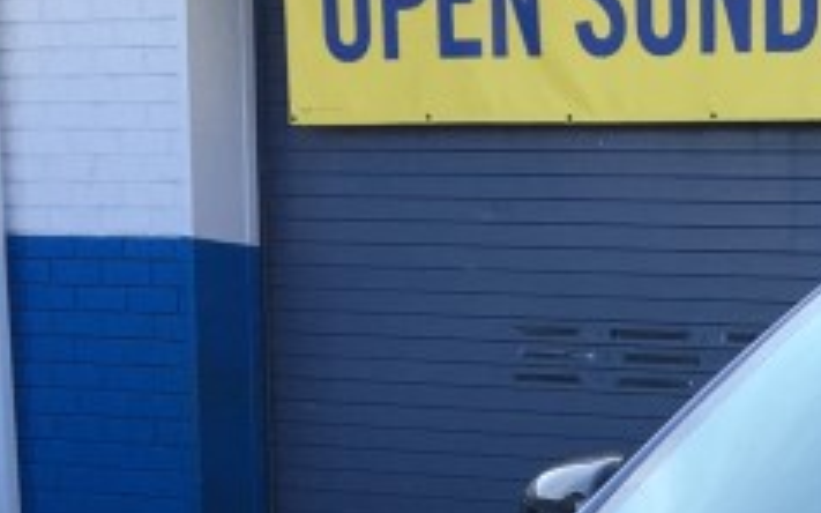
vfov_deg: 9.1
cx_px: 1174
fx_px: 2975
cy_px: 1144
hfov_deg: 14.8
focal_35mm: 133
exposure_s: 1/255
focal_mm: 4.15
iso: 25
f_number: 2.2
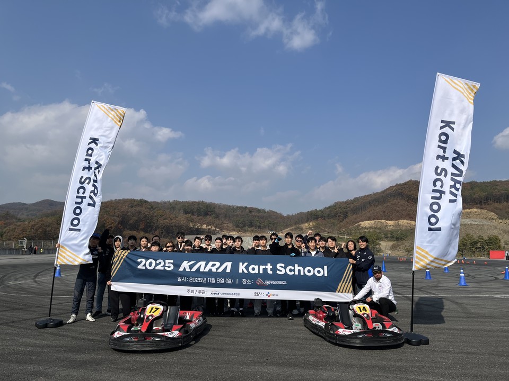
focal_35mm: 26
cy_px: 190
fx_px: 382
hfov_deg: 67.3
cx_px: 254
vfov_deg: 53.1
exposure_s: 1/5319
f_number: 1.6
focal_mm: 5.1
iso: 50
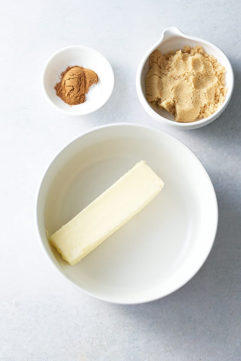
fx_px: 903
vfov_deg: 22.6
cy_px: 180
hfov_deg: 15.2
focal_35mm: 90
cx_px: 120
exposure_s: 1/200
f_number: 8
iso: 640
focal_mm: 90
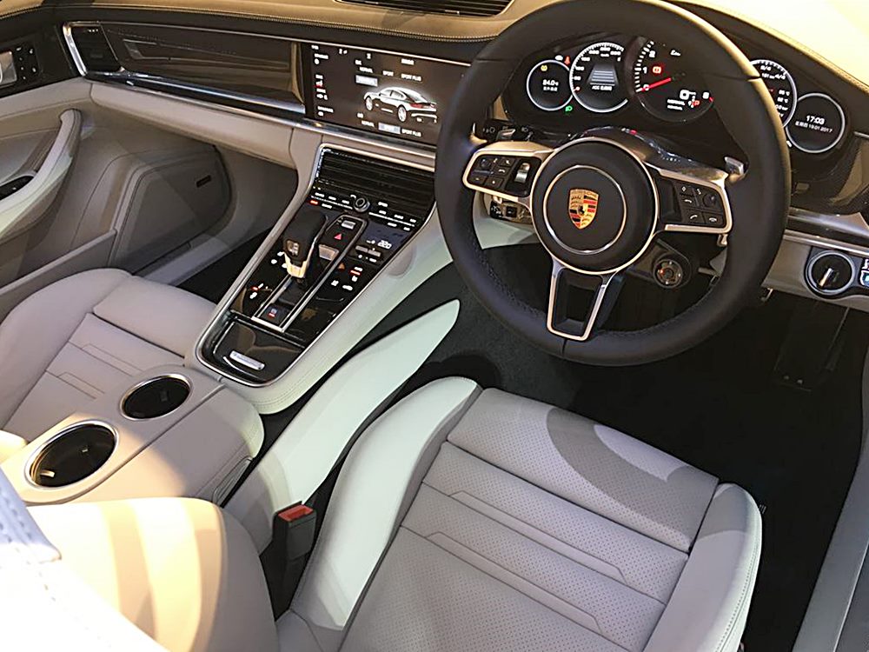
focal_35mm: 29
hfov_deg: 61.7
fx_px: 728
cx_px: 434
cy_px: 326
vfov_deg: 48.2
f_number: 2.2
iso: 100
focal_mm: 4.15
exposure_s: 1/33
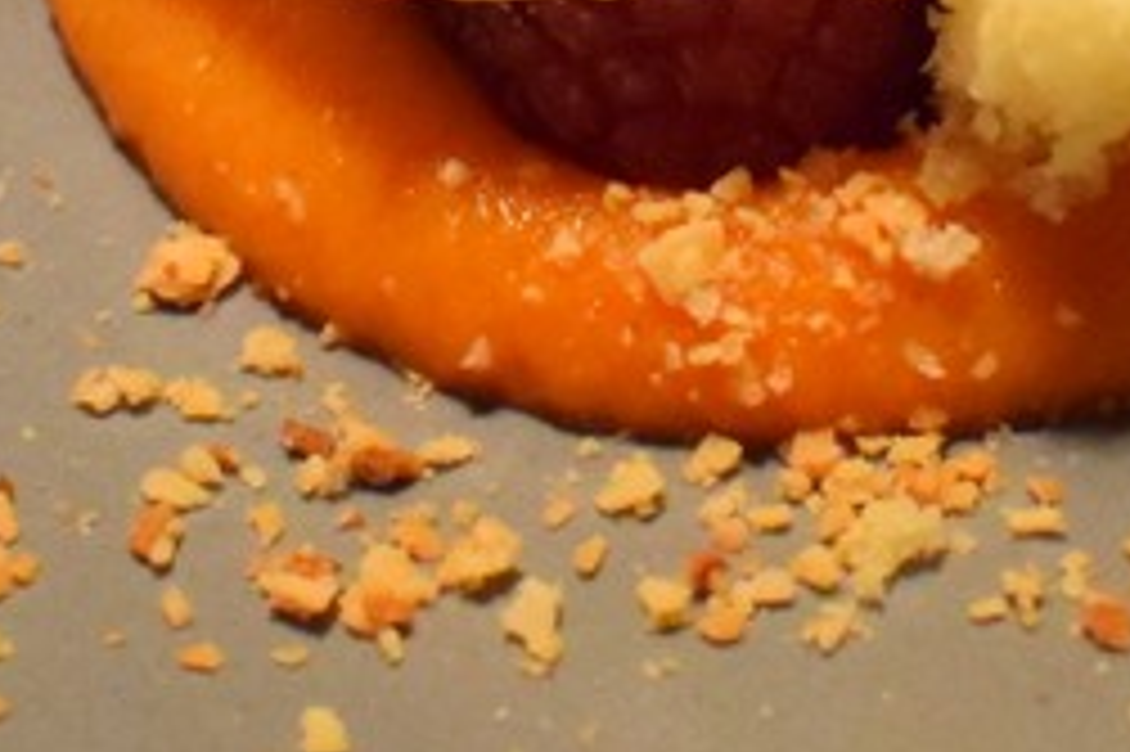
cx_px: 819
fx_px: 7379
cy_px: -279
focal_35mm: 235
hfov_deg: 8.7
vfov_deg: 5.8
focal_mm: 35
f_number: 6.3
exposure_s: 1/125
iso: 7200
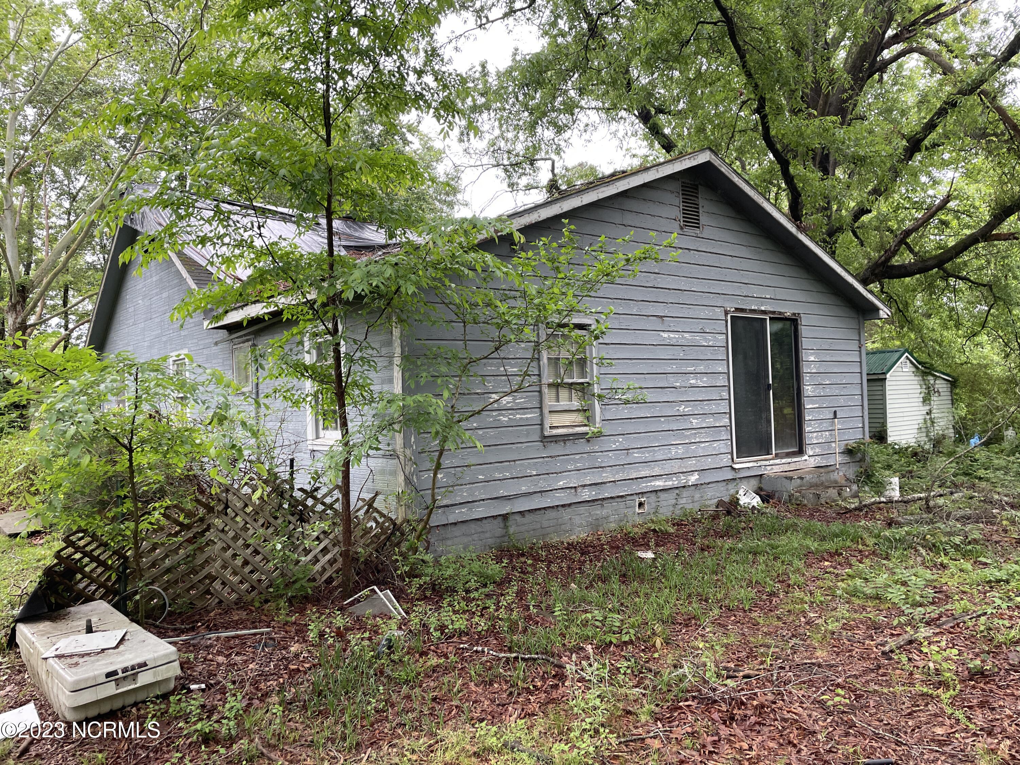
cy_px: 382
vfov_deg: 53.1
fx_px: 766
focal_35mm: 26
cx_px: 510
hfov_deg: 67.3
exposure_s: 1/121
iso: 125
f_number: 1.6
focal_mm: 4.2
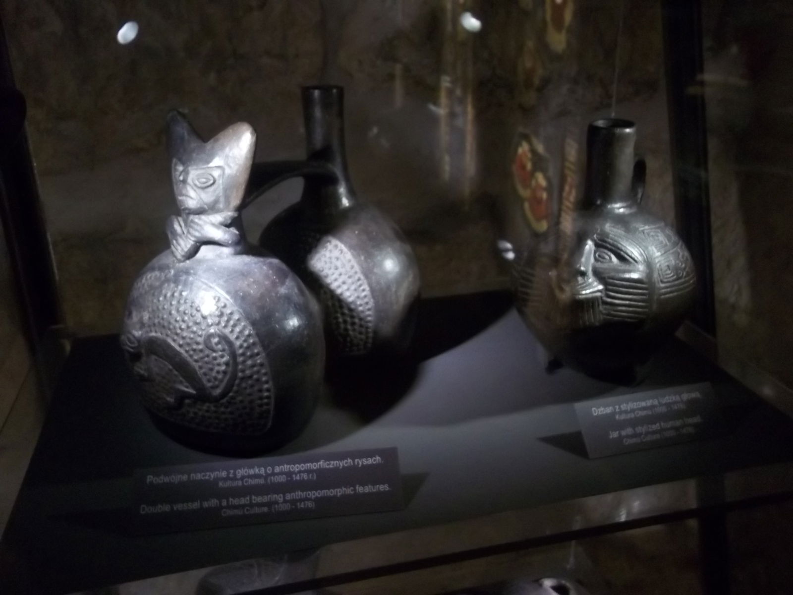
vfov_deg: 44.2
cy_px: 298
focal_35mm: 32
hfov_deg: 56.8
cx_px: 396
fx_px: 733
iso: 320
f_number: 2.9
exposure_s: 1/8
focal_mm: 5.7
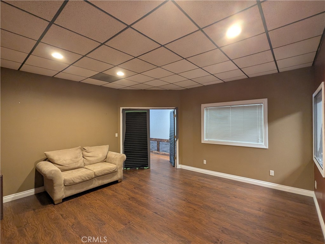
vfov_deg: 78.1
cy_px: 122
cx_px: 162
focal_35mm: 16
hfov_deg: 94.5
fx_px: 150
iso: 241
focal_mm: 2.22
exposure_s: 1/30
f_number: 2.2
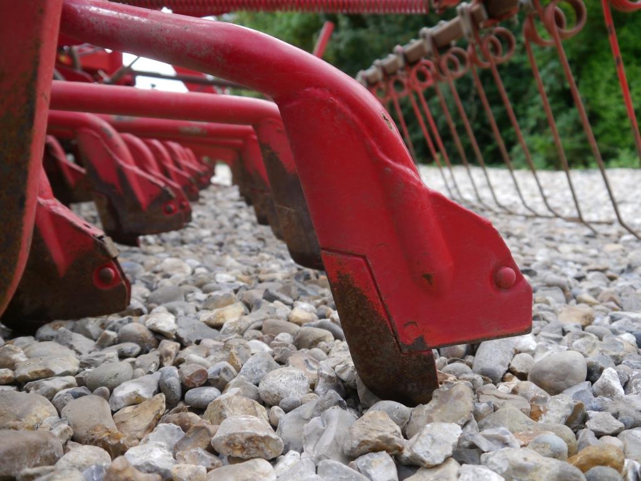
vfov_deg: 41.8
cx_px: 320
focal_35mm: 34
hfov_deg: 54.0
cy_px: 240
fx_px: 630
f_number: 4.5
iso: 160
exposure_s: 1/160
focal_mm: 17
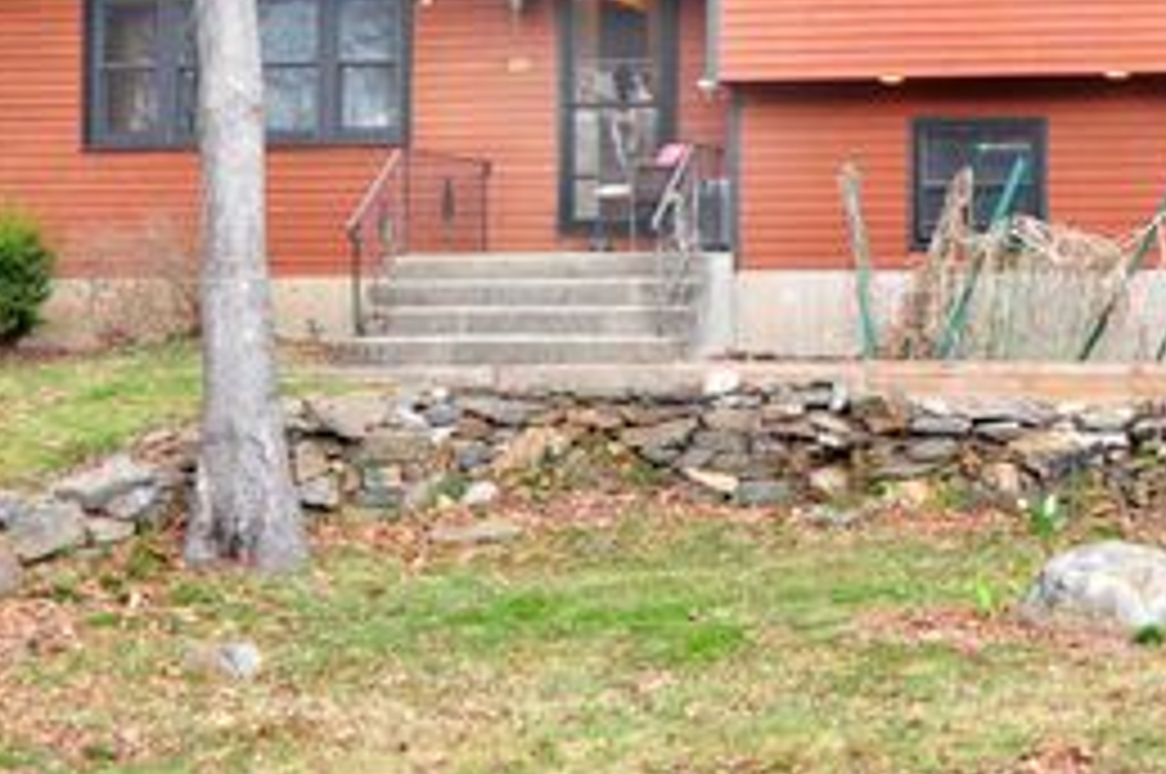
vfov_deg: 22.7
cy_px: 63
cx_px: 878
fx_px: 1876
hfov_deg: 33.8
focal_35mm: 58
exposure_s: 1/80
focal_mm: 20
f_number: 8
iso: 800
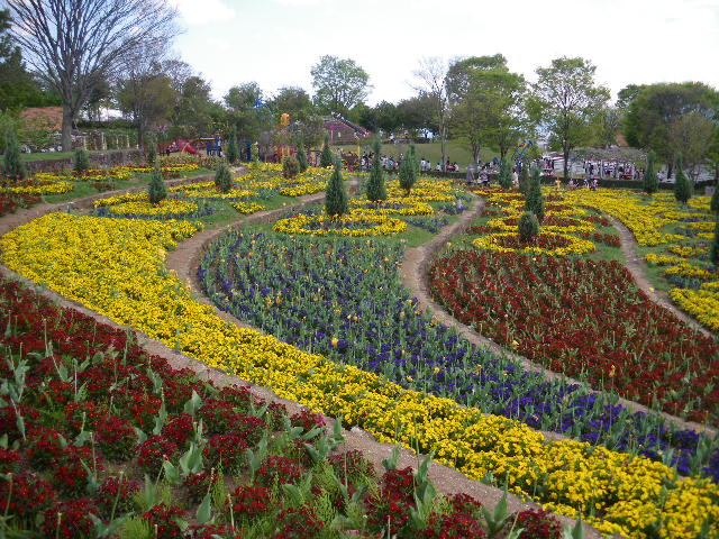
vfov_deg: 39.7
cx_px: 360
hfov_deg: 51.4
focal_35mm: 36
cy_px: 270
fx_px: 748
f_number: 3.5
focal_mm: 6.3
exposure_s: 1/160
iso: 64
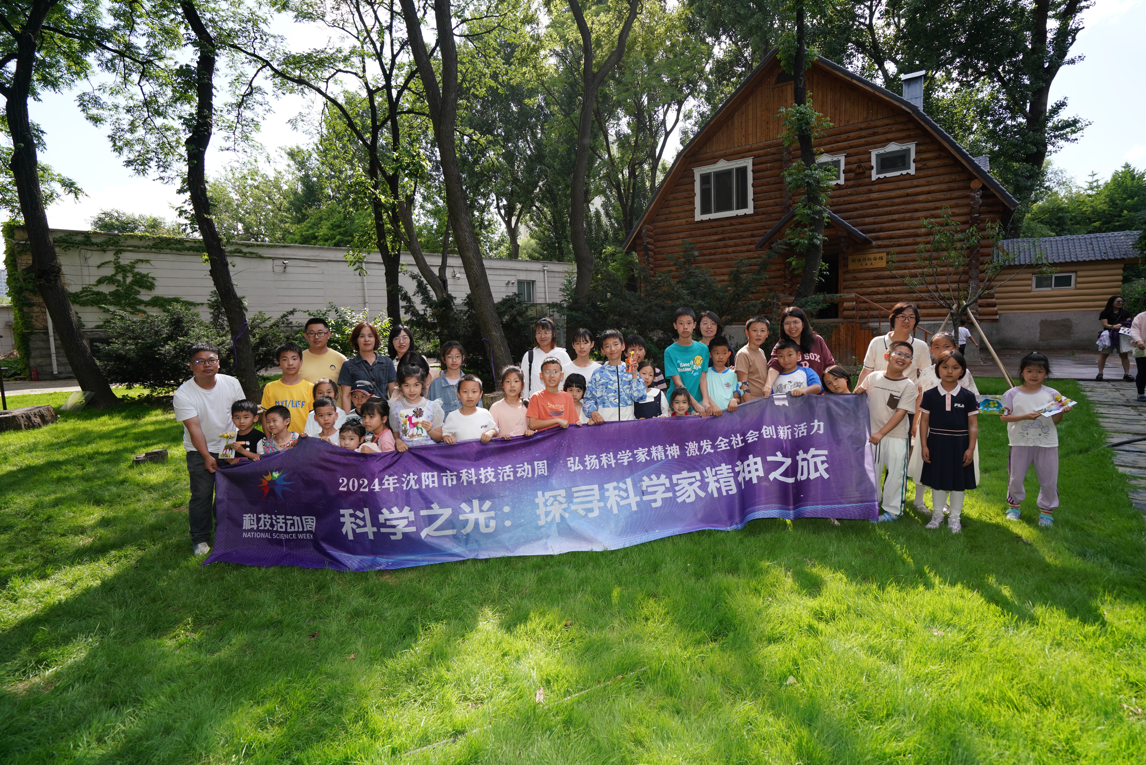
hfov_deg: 93.3
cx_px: 573
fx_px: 541
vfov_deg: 70.5
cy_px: 382
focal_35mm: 17
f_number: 5.6
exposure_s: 1/200
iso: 400
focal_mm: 17
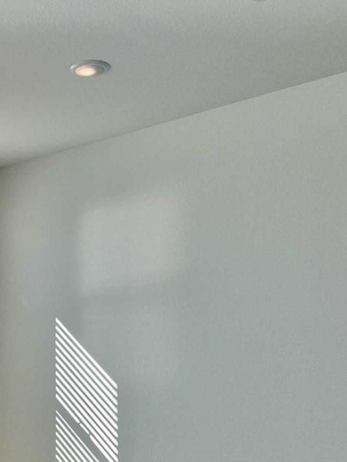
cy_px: 377
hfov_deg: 20.4
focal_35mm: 68
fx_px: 909
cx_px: -57
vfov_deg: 27.9
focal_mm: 5.7
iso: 50
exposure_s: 1/957
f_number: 1.5
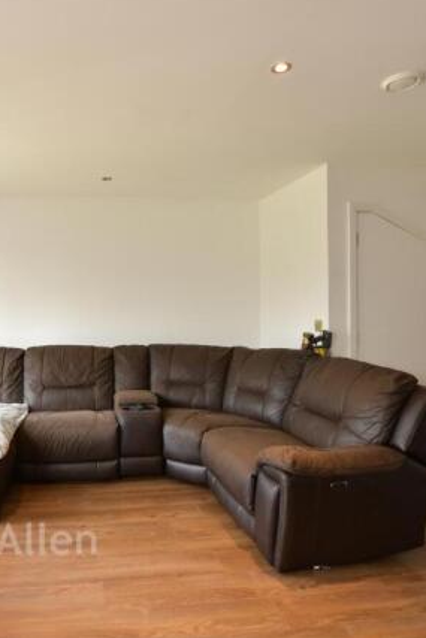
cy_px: 316
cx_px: 102
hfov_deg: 52.5
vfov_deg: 76.1
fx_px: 408
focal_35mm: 23
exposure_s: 1/3
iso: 100
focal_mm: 10
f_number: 8
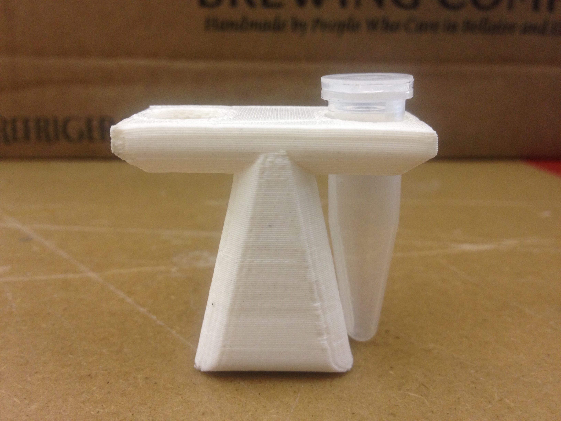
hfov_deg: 52.6
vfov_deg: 40.7
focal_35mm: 35
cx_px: 280
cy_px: 210
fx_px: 567
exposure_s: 1/20
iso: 125
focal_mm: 4.28
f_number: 2.4
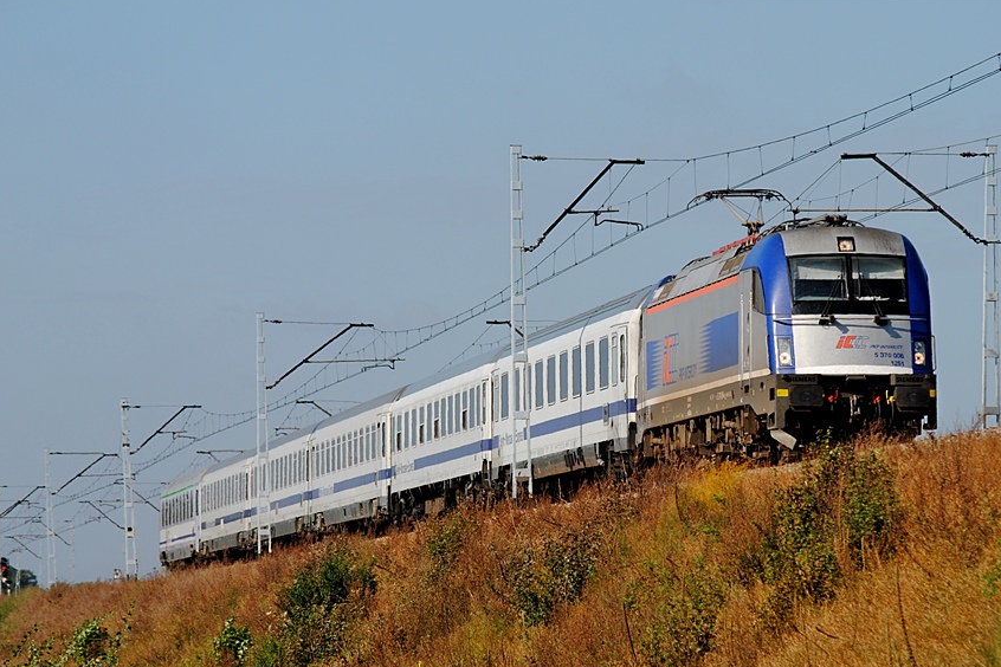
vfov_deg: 6.9
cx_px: 493
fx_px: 5548
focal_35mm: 200
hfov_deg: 10.3
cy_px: 349
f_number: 7.1
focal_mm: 125
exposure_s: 1/400
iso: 100
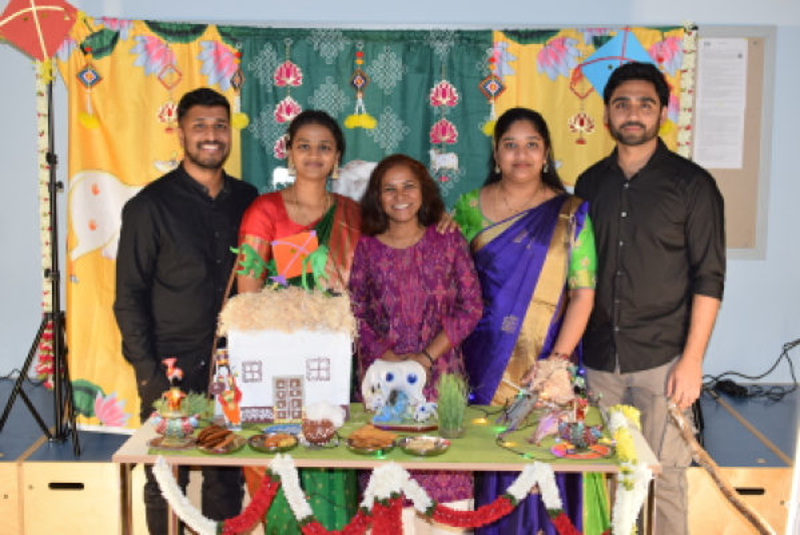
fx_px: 1167
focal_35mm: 52
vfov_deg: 25.8
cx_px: 400
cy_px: 268
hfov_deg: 37.8
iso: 800
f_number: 4.5
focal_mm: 35
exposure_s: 1/80
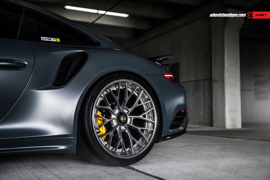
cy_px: 90
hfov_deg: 44.5
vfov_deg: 30.5
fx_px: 330
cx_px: 135
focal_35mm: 44
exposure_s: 1/60
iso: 320
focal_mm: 44
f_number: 4
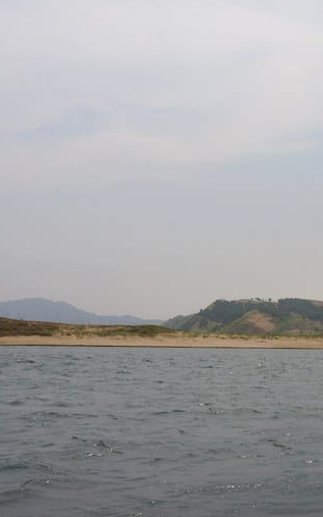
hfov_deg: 23.1
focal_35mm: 53
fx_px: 746
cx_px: 346
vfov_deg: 38.2
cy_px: 265
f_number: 13
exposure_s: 1/200
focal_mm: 22
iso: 100
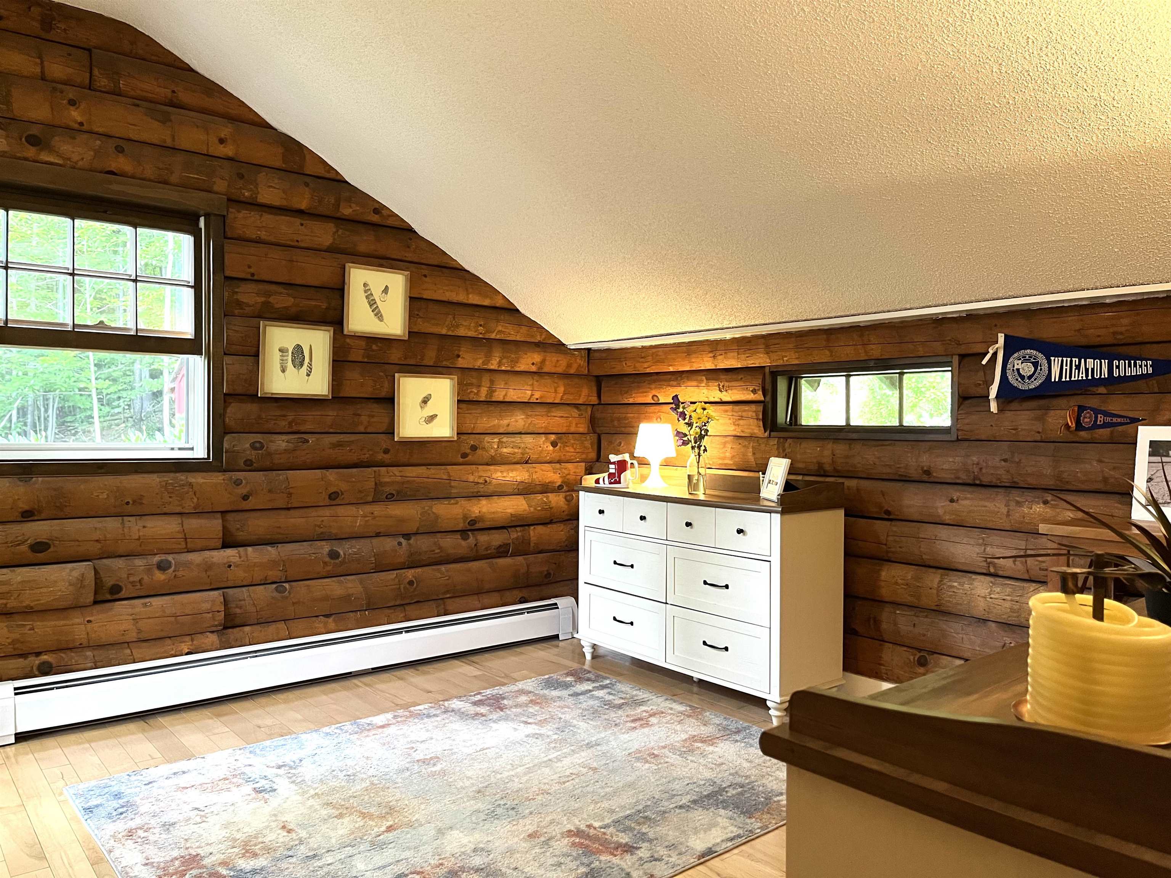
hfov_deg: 67.3
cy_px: 439
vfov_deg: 53.1
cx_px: 586
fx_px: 880
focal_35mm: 26
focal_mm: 5.1
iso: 400
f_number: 1.6
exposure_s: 1/60
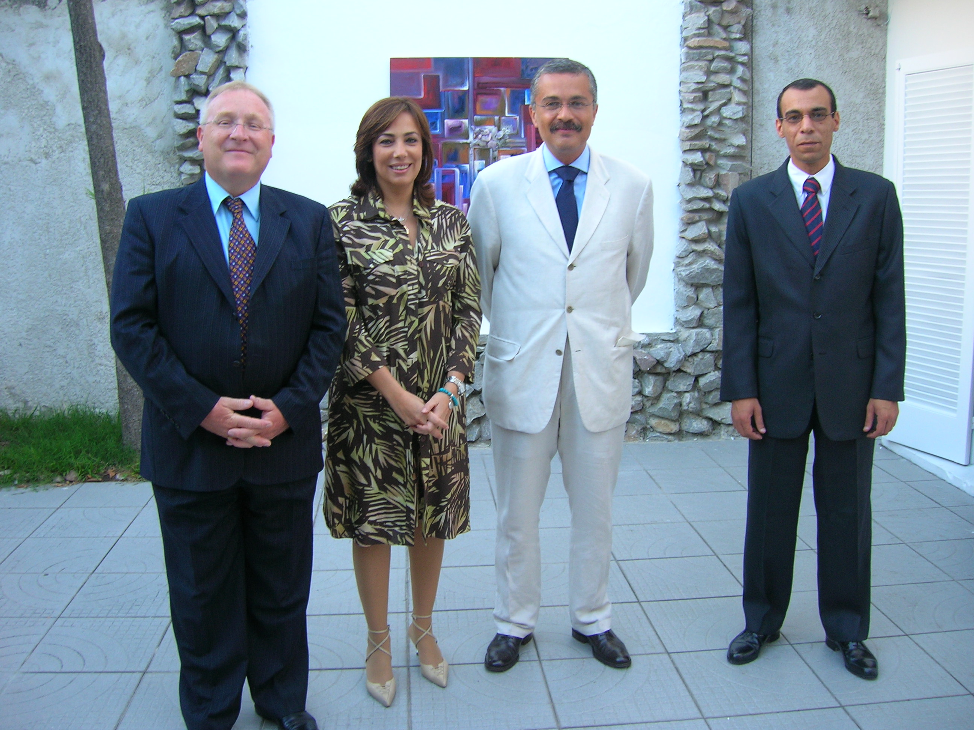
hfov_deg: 54.0
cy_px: 365
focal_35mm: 34
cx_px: 487
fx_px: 957
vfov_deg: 41.8
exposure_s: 1/22.8
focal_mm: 5.7
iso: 50
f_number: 2.9
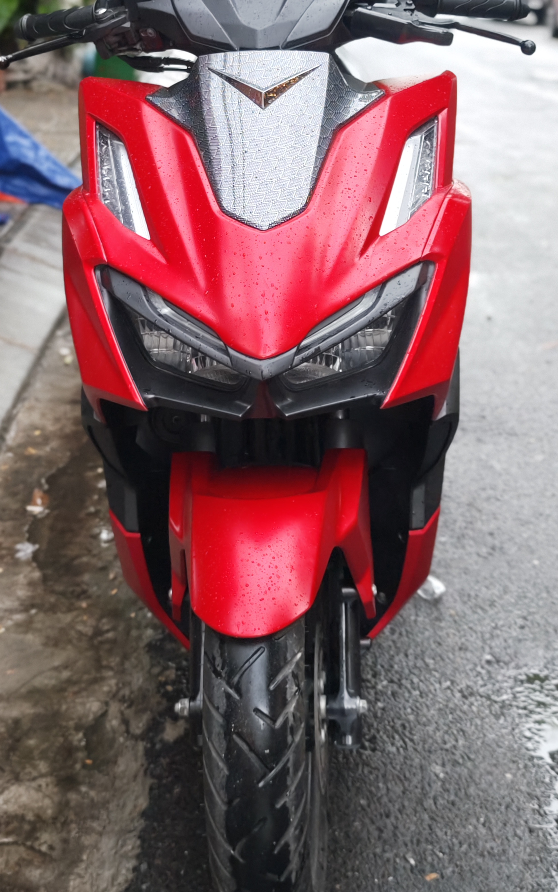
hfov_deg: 22.7
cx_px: 278
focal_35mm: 57
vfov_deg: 35.5
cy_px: 325
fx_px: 1387
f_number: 1.63
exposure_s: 1/50
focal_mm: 8.72
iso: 125
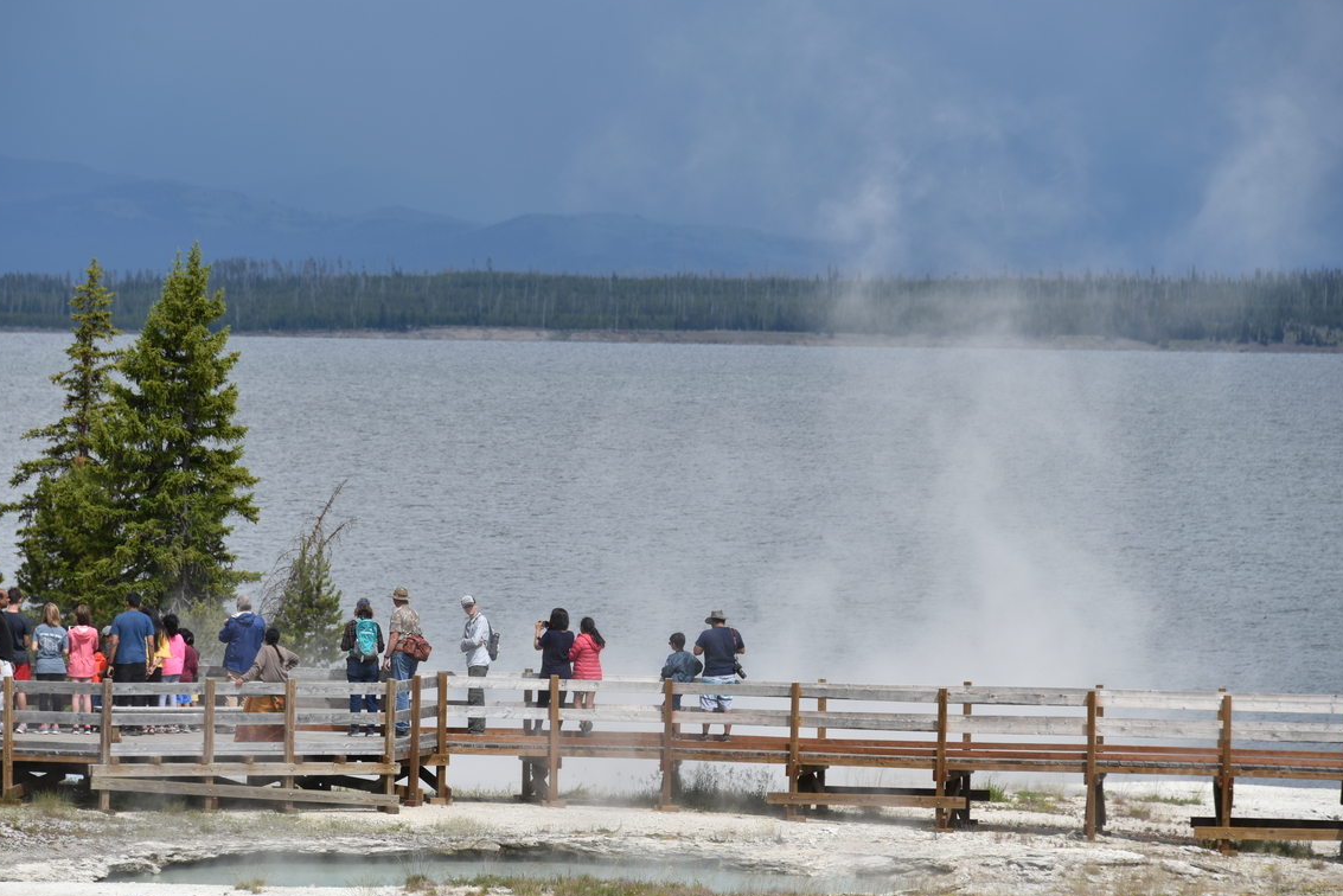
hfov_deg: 9.1
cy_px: 433
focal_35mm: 226
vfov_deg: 6.1
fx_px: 8433
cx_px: 609
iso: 100
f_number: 8
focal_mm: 200
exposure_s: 1/400
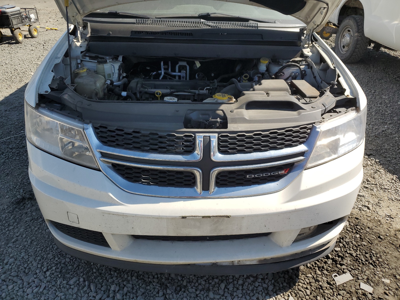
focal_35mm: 26
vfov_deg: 53.1
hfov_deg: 67.3
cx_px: 200
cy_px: 150
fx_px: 300
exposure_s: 1/2500
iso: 50
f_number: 1.5
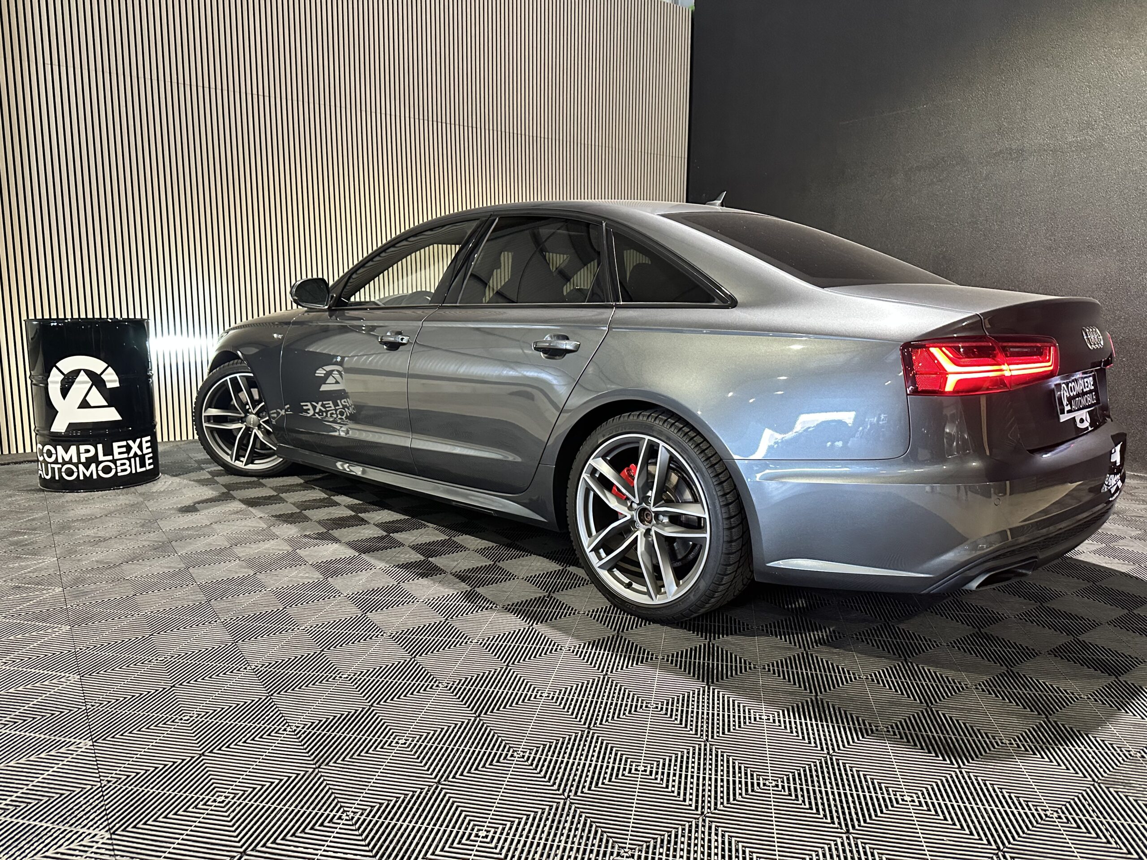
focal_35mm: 24
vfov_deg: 56.8
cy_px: 430
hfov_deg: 71.6
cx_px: 574
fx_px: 795
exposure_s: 1/50
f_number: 1.78
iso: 640
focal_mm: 6.86
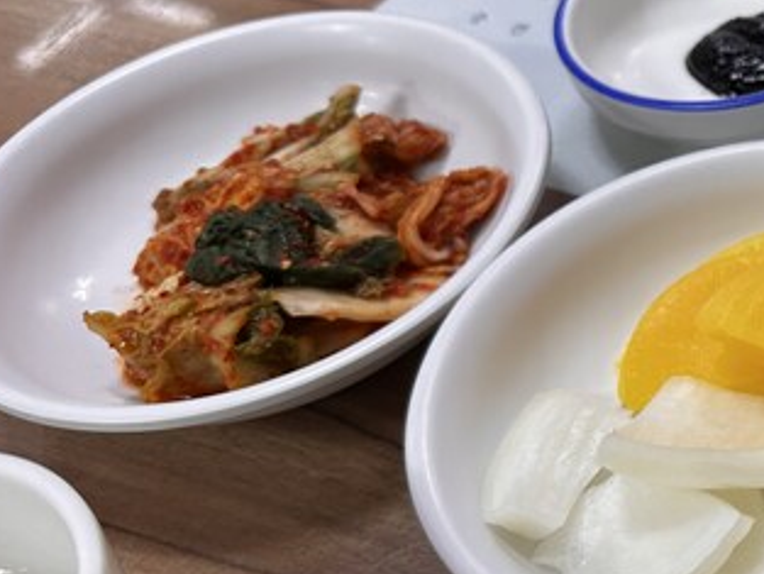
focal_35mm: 69
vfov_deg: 21.3
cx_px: 1067
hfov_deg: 23.8
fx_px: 1523
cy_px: 197
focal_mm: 6.86
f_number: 1.78
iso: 64
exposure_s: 1/120
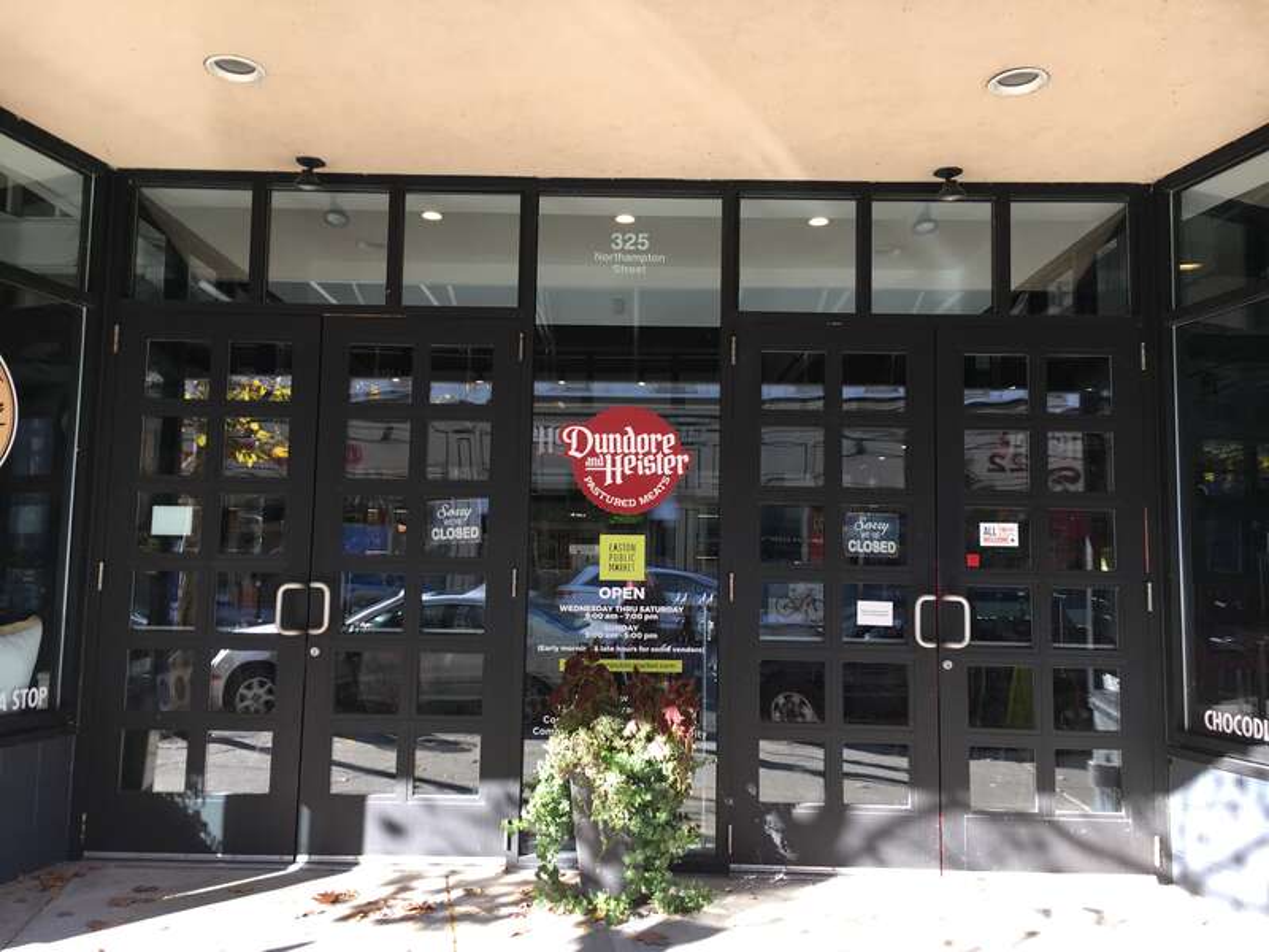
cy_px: 476
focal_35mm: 29
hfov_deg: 61.7
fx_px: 1063
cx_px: 634
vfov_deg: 48.2
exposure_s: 1/120
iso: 32
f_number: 2.2
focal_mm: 4.15
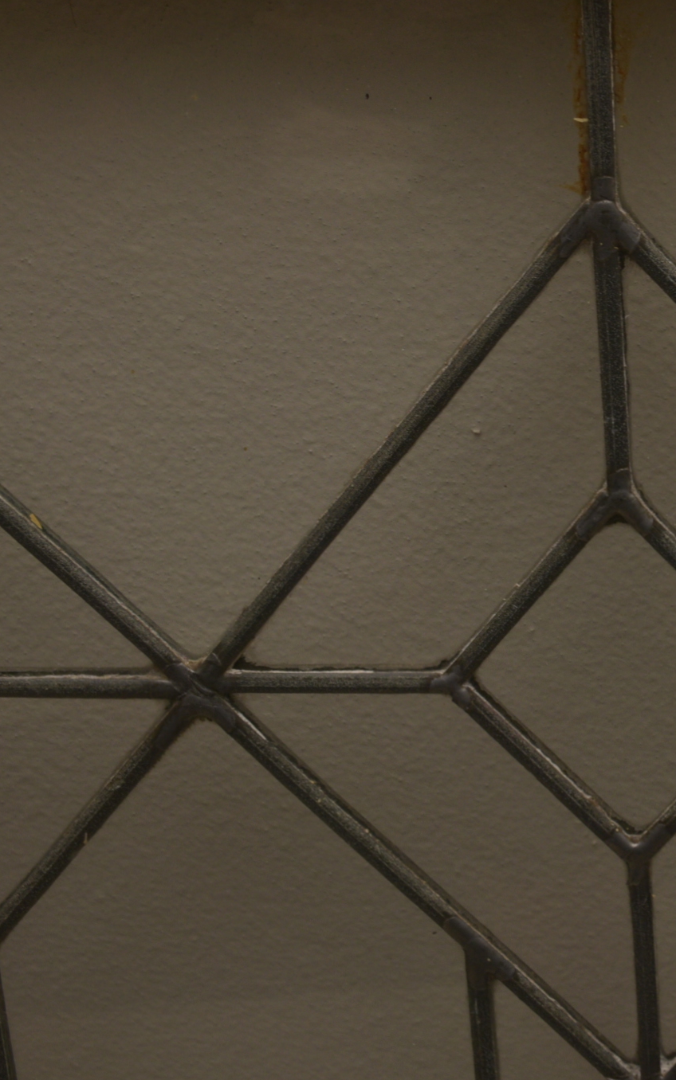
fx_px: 2387
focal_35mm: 81
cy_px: 289
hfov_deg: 15.4
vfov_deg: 25.3
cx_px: 871
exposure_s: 1/160
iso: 160
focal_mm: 24
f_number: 9
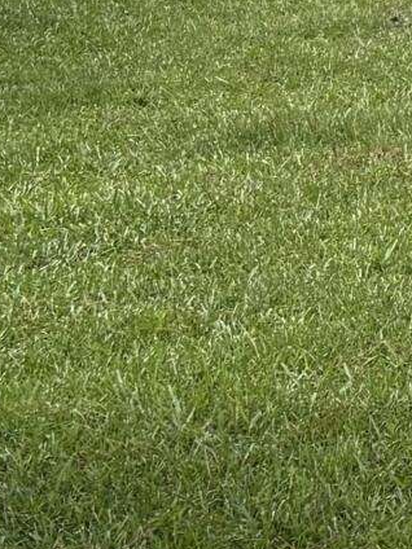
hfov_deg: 6.7
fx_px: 2920
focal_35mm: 184
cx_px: 1557
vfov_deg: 10.2
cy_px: -392
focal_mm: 5.96
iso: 64
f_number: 1.6
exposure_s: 1/2012
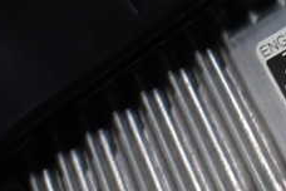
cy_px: -49
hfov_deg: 24.0
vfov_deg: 15.9
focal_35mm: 82
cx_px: 263
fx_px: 651
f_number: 2.3
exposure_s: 1/125
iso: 320
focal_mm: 5.4
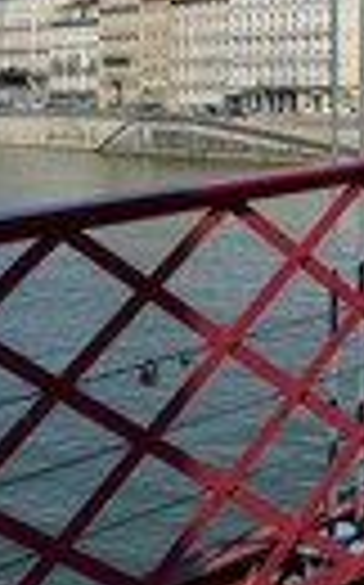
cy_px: 9
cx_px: 607
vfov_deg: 25.0
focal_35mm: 79
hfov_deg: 14.8
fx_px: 1257
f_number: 13
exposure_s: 1/160
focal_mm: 24
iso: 100
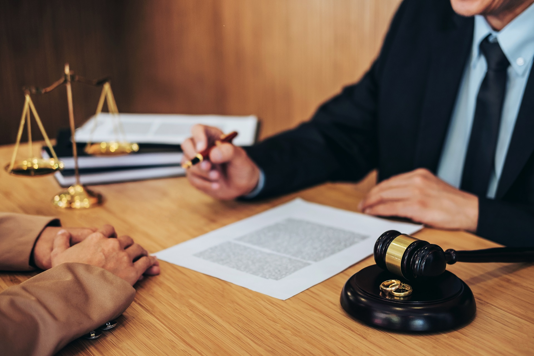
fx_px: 786
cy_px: 178
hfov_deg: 37.5
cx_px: 267
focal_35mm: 53
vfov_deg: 25.5
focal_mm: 35
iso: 500
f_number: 2
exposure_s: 1/80
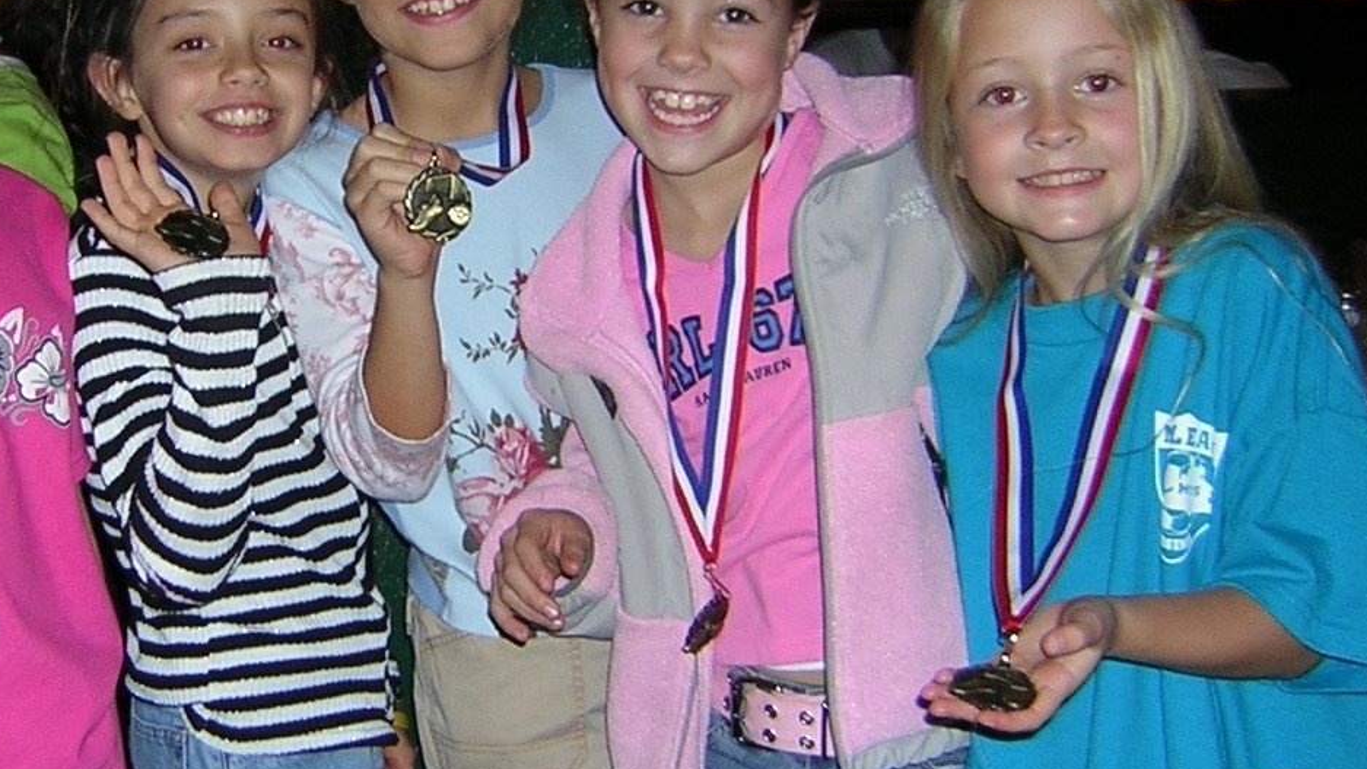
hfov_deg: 31.2
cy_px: 322
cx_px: 444
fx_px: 2429
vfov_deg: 18.0
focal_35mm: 67
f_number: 2.6
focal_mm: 4.7
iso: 50
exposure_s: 1/60.1
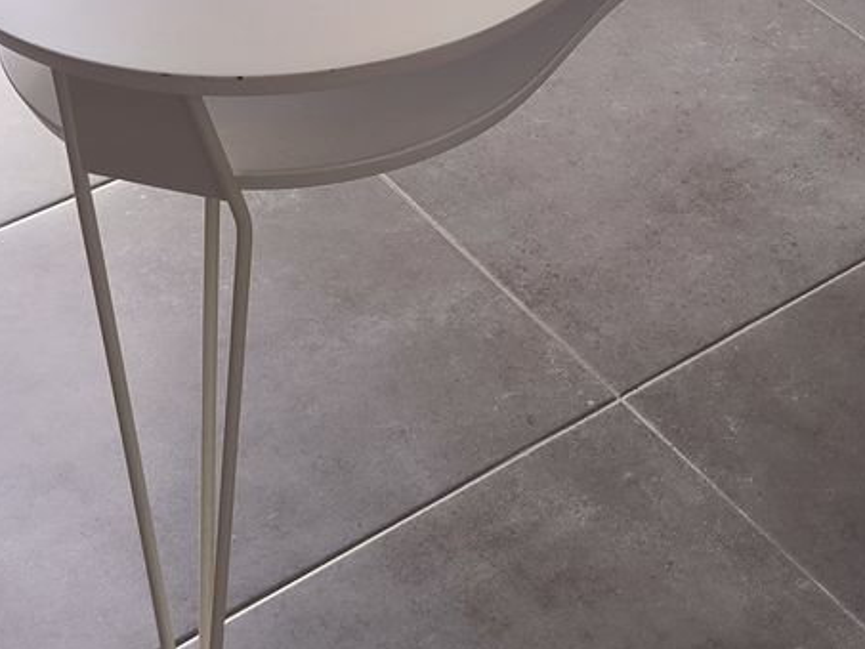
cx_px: 760
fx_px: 1325
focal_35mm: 53
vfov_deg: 26.1
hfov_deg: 34.4
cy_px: -2
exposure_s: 1/100
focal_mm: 5.24
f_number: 1.7
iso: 258
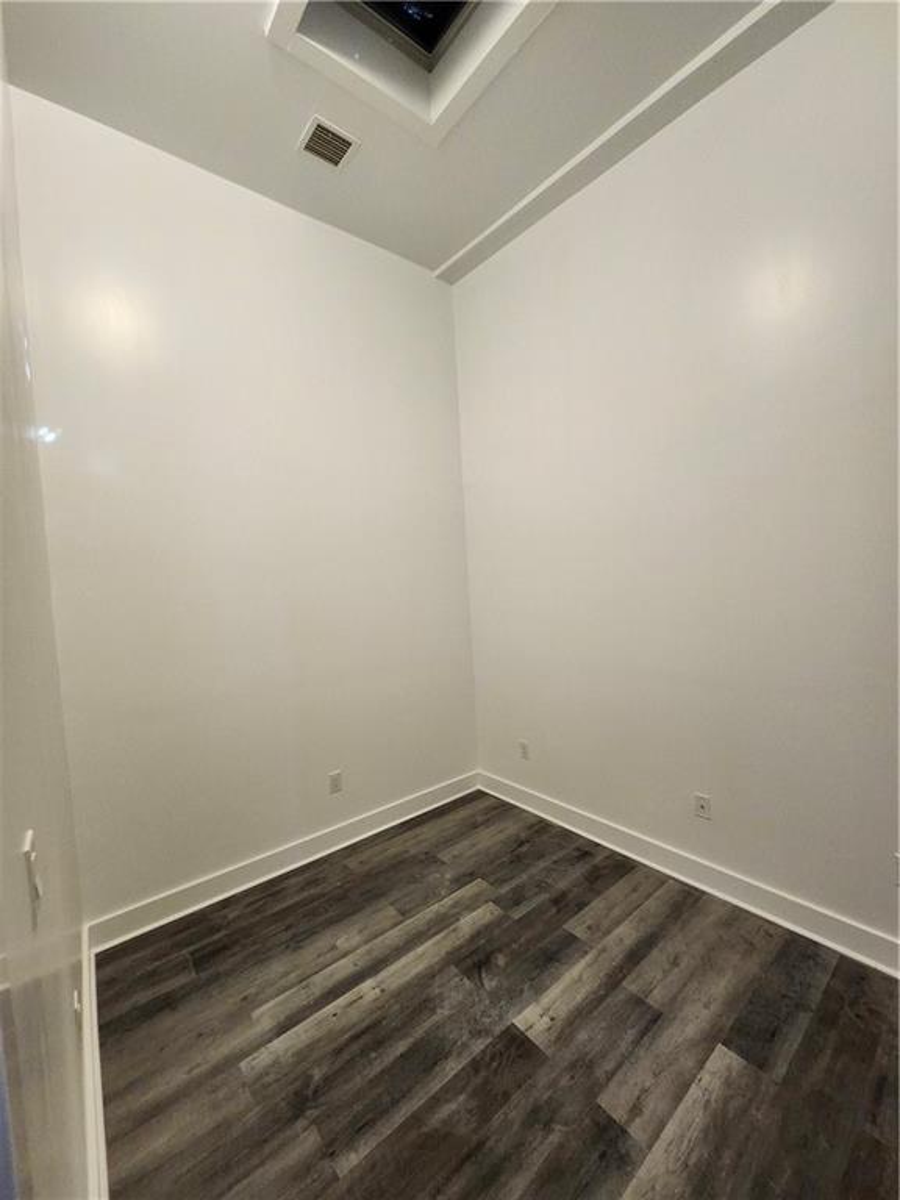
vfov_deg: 106.2
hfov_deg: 89.9
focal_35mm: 13
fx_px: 451
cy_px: 600
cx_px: 450
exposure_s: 1/60
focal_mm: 1.74
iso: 320
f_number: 2.2
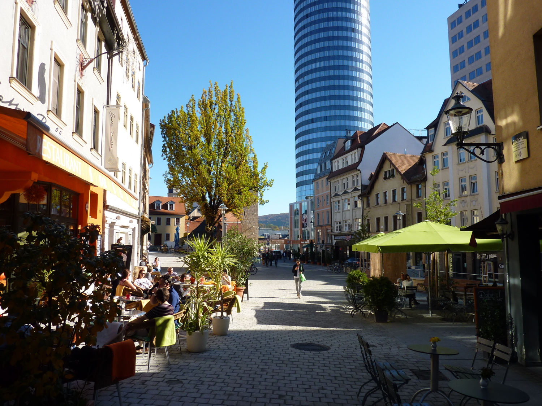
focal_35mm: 25
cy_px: 203
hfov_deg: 69.4
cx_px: 271
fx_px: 391
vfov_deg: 54.9
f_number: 4
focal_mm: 4.1
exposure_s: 1/320
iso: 80
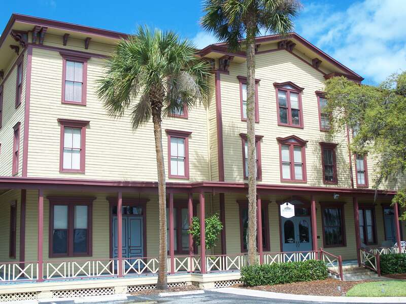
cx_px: 203
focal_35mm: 43
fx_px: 504
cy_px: 152
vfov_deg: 33.6
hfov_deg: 43.9
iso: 64
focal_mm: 9.1
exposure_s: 1/640
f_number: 3.2
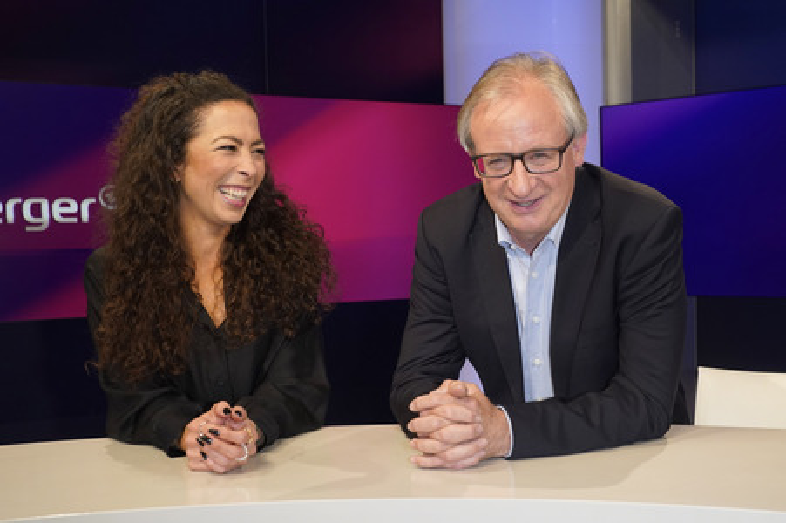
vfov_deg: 34.2
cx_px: 393
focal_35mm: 39
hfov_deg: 49.6
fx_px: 851
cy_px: 262
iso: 2000
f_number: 5.6
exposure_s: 1/160
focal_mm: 39
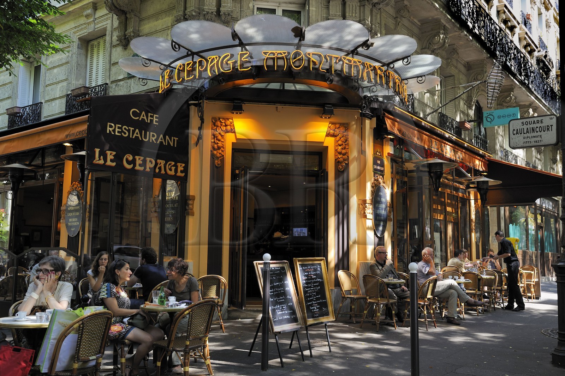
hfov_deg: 58.7
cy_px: 188
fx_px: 502
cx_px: 282
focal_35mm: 32
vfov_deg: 41.1
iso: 200
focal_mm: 32
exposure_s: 1/60
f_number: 6.3
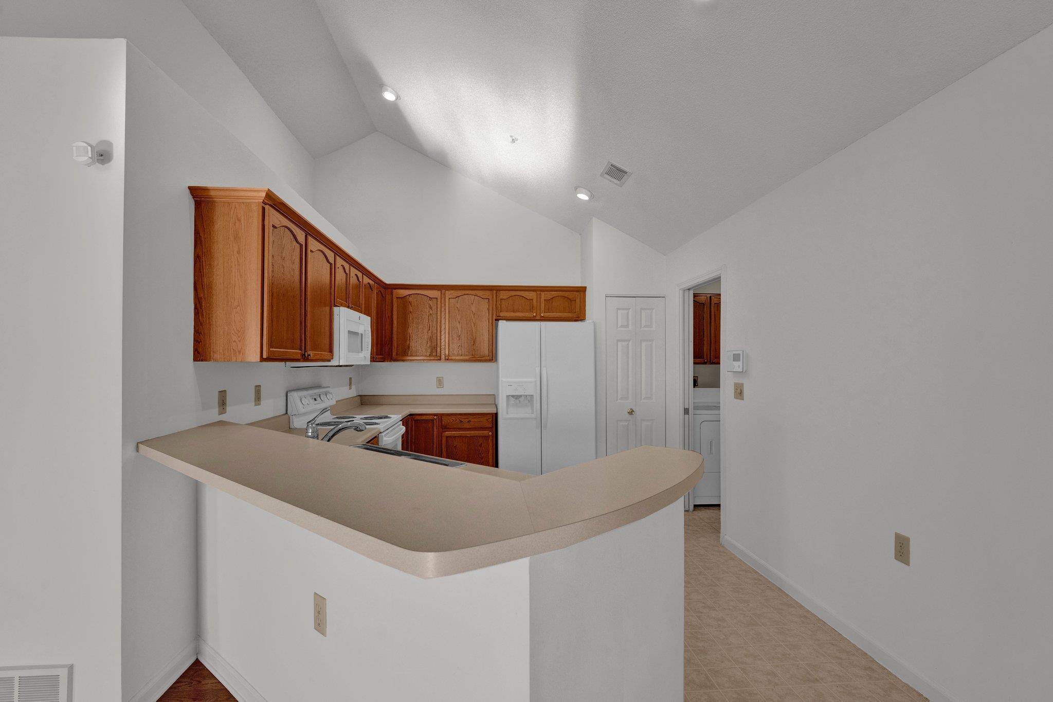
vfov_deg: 71.1
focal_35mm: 17
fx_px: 491
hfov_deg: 94.0
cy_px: 351
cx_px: 526
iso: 1000
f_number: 8
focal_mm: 16.8
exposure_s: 1/50
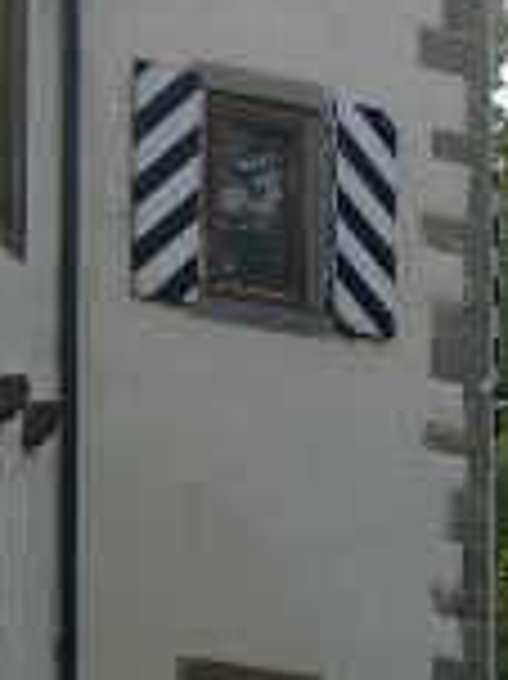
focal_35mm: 302
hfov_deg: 4.9
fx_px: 5918
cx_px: 265
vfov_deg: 6.6
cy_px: 194
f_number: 4
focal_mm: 11.76
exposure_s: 1/295
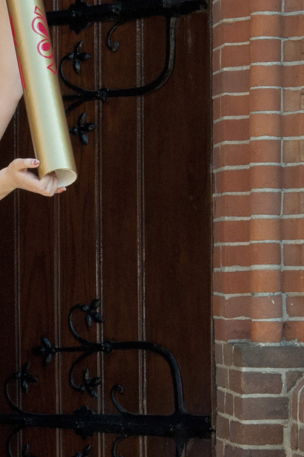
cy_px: 278
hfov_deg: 7.6
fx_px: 2260
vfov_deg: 11.6
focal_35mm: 178
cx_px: -46
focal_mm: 48
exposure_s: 1/200
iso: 1600
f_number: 14
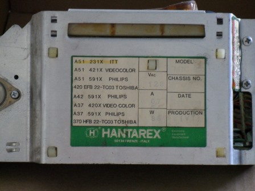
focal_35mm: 140
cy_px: 96
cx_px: 128
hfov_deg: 14.1
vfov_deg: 10.6
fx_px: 1031
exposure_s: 1/10
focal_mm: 25
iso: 400
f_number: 5.8
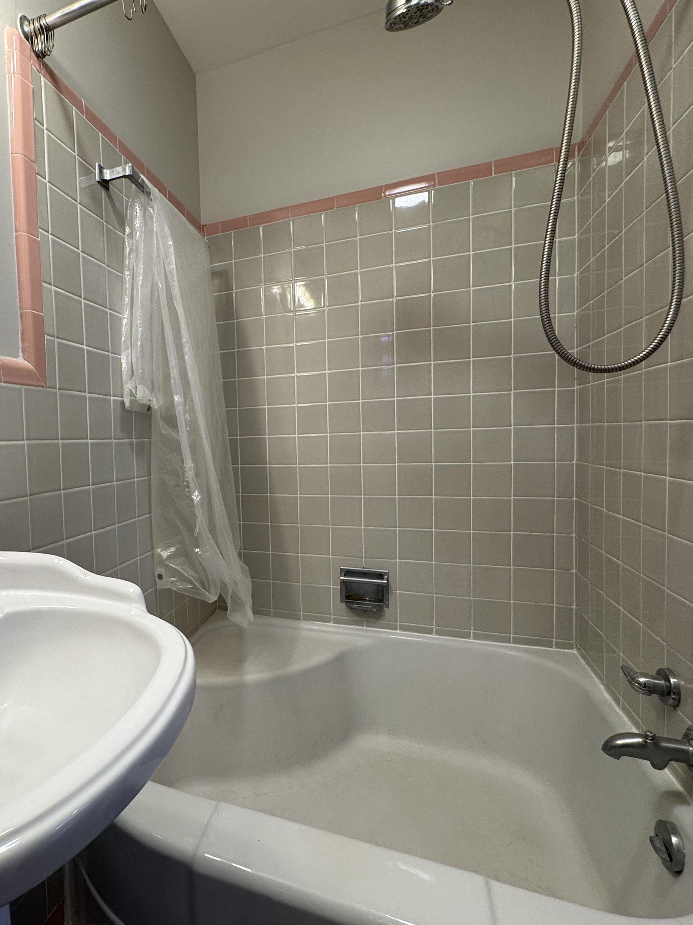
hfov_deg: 64.6
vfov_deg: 84.7
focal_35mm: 19
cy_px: 465
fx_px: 507
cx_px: 174
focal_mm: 2.22
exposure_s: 1/120
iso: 160
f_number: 2.2
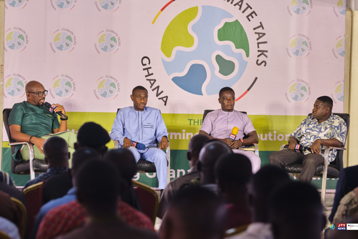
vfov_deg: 10.2
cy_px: 120
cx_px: 179
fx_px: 1343
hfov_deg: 15.2
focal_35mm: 135
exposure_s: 1/200
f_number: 2.8
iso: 400
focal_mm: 90
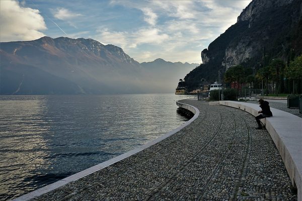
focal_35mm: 28
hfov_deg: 65.5
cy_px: 100
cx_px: 151
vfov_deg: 46.4
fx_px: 235
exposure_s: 1/100
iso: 400
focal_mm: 28
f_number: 11
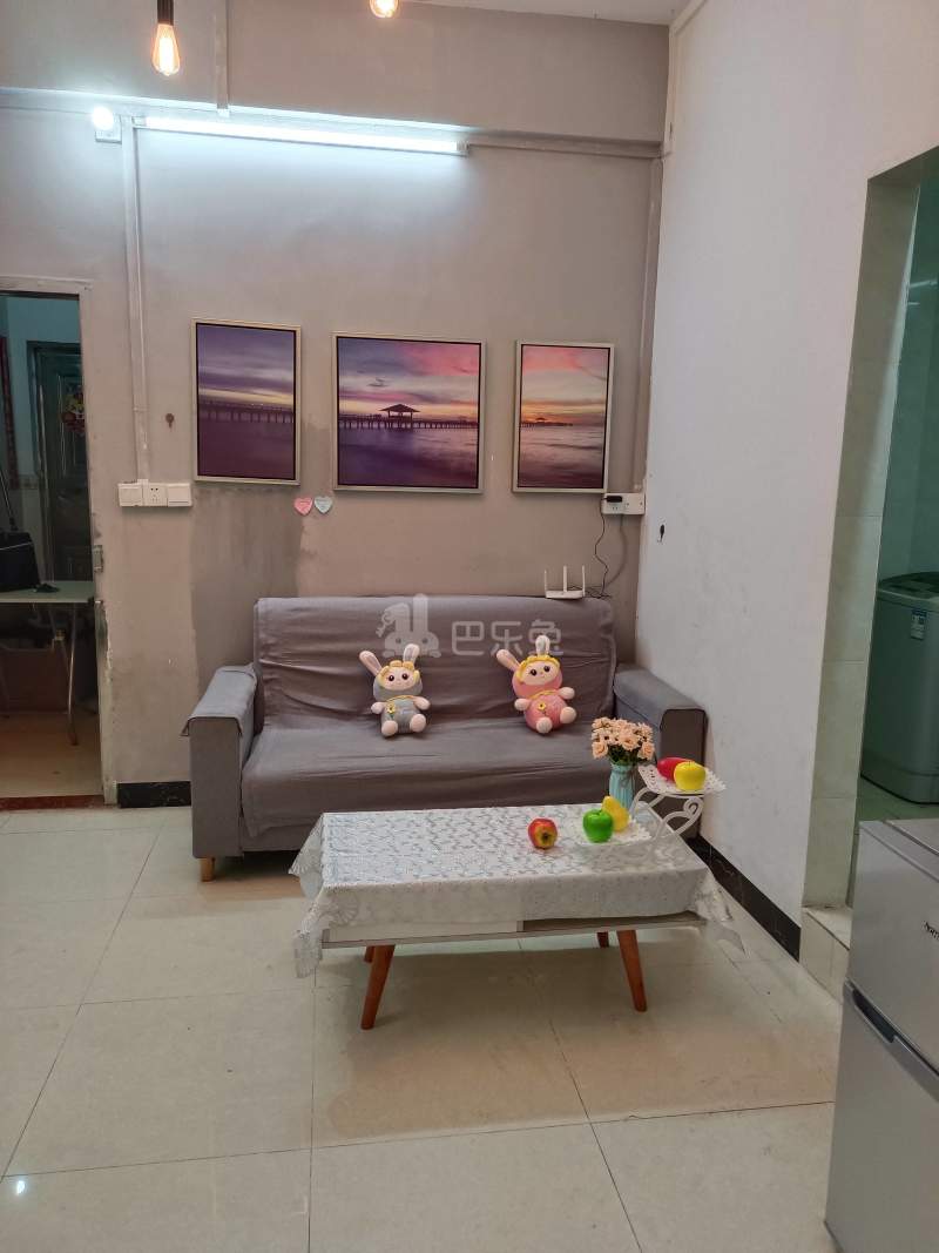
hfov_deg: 54.9
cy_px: 626
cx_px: 470
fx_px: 904
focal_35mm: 25
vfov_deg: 69.4
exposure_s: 1/25
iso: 1148
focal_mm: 4.71
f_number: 1.79
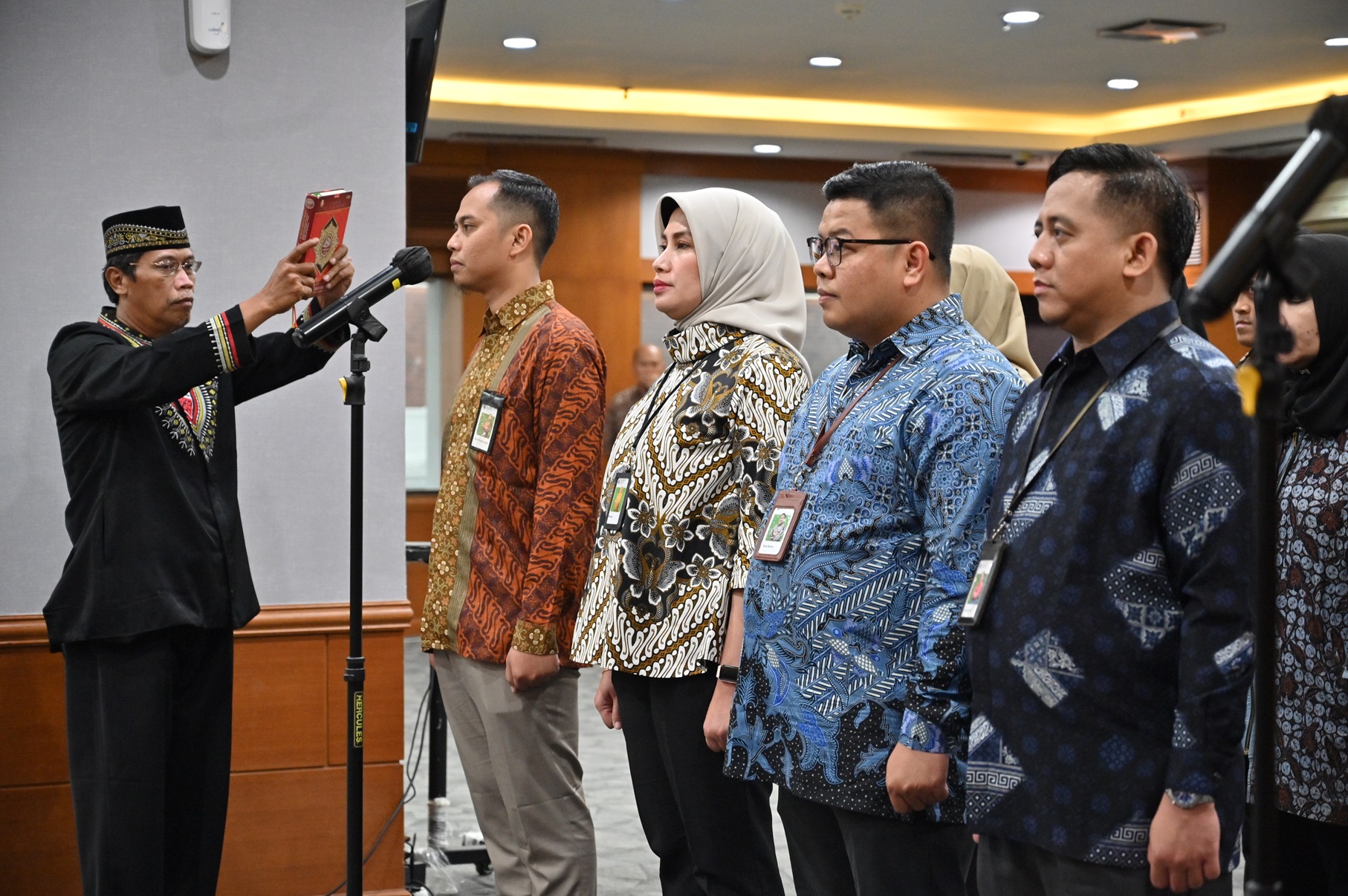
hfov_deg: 28.9
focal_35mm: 70
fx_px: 2619
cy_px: 448
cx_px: 674
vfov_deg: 19.4
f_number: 4.5
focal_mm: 70
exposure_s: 1/100
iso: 2500
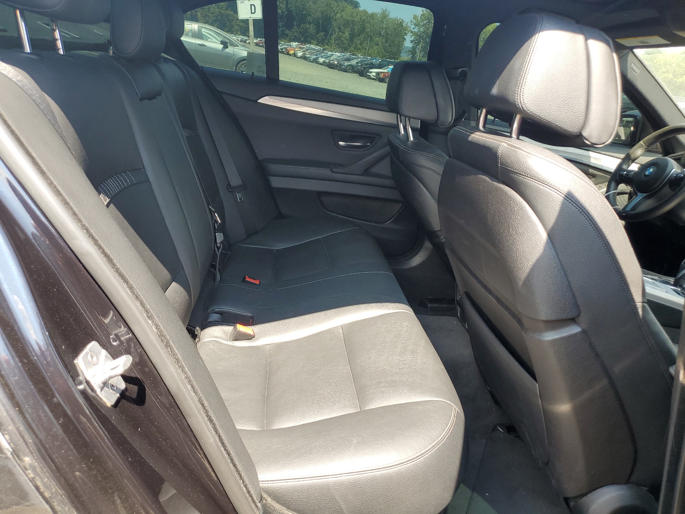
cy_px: 257
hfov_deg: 67.3
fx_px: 515
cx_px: 342
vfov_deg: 53.1
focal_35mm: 26
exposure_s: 1/256
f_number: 1.5
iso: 50
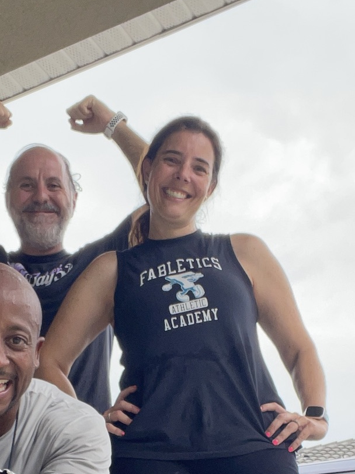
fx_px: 1012
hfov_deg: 19.9
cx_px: 134
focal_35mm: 74
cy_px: 470
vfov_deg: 25.1
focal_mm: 2.71
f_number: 2.2
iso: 25
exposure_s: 1/332
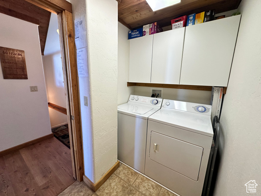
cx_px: 130
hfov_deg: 102.1
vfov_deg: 85.7
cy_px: 98
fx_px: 106
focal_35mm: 14
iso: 160
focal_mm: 2.22
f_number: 2.2
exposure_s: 1/120
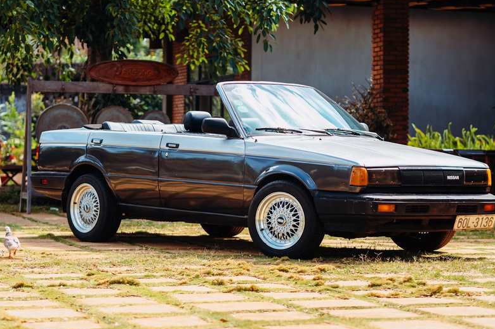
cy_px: 144
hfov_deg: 18.8
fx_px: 1498
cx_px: 266
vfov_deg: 12.5
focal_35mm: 109
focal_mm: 85
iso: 125
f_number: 2.8
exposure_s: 1/640
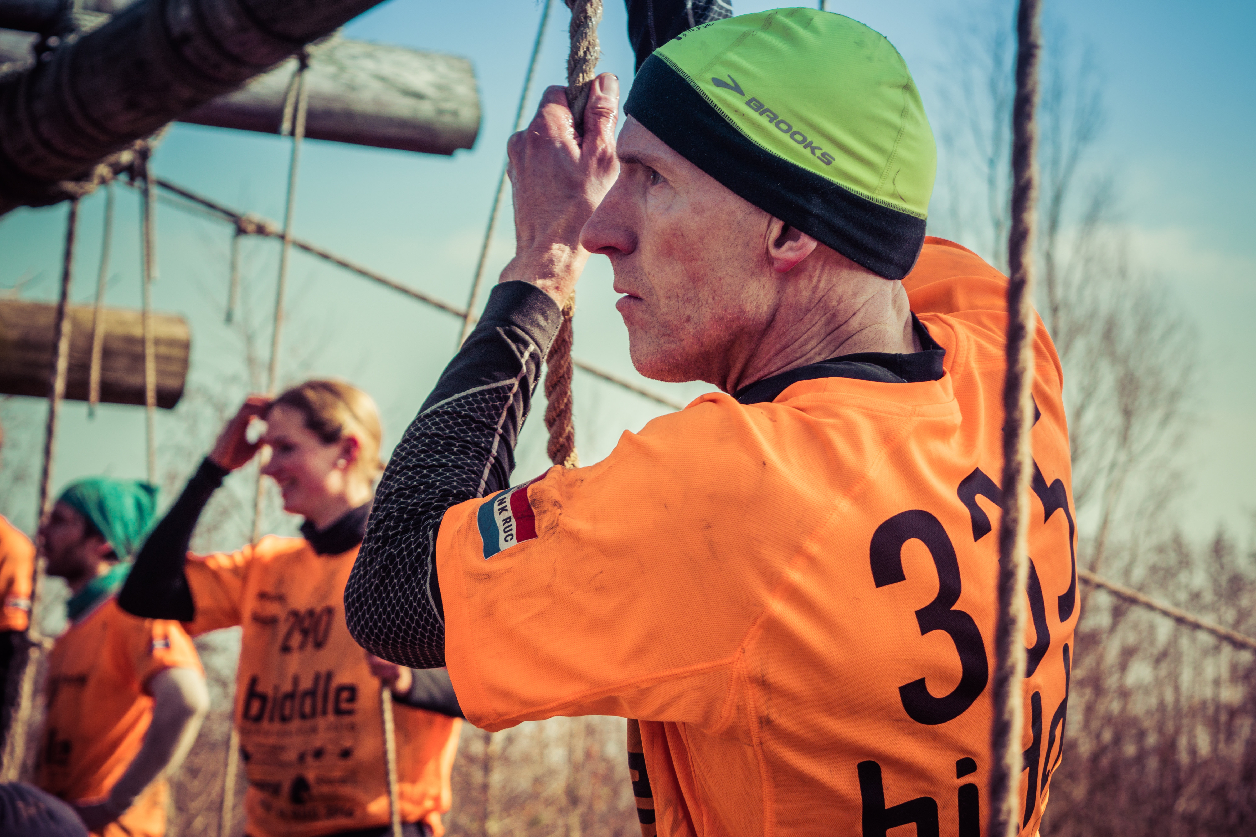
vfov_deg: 16.6
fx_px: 2878
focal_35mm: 82
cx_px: 628
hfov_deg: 24.6
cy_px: 418
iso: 200
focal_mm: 55
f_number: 5.6
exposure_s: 1/800
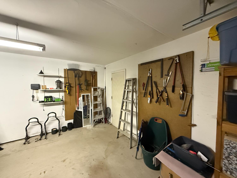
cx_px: 118
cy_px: 89
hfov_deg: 102.1
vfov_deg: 85.7
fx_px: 96
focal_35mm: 14
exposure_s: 1/60
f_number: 2.2
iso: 800
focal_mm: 2.22
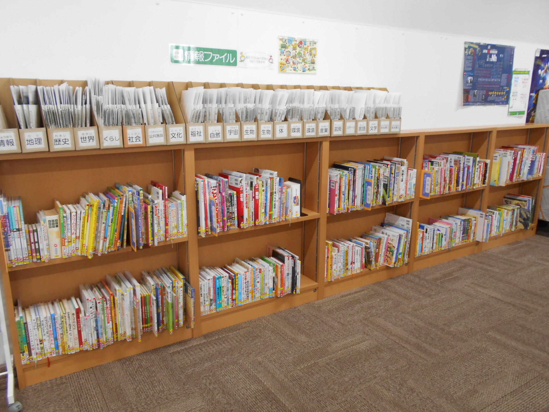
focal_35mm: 26
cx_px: 274
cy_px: 206
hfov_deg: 67.3
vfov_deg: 53.1
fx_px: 412
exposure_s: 1/30
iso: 160
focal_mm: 4.6
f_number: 3.2
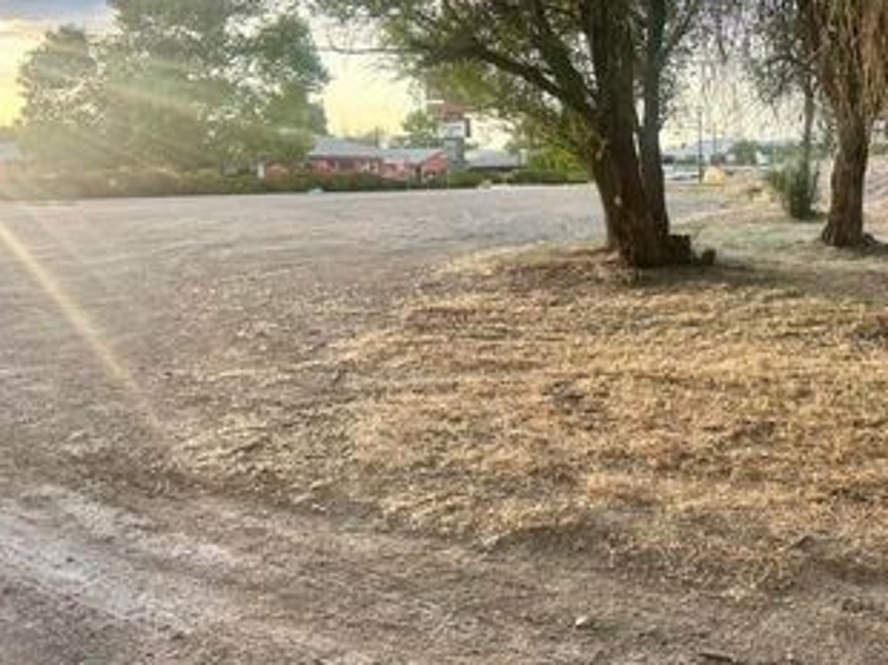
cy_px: 182
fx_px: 1077
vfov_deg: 33.7
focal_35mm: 42
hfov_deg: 42.8
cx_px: 708
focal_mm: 5.7
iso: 50
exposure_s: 1/1135
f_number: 1.5
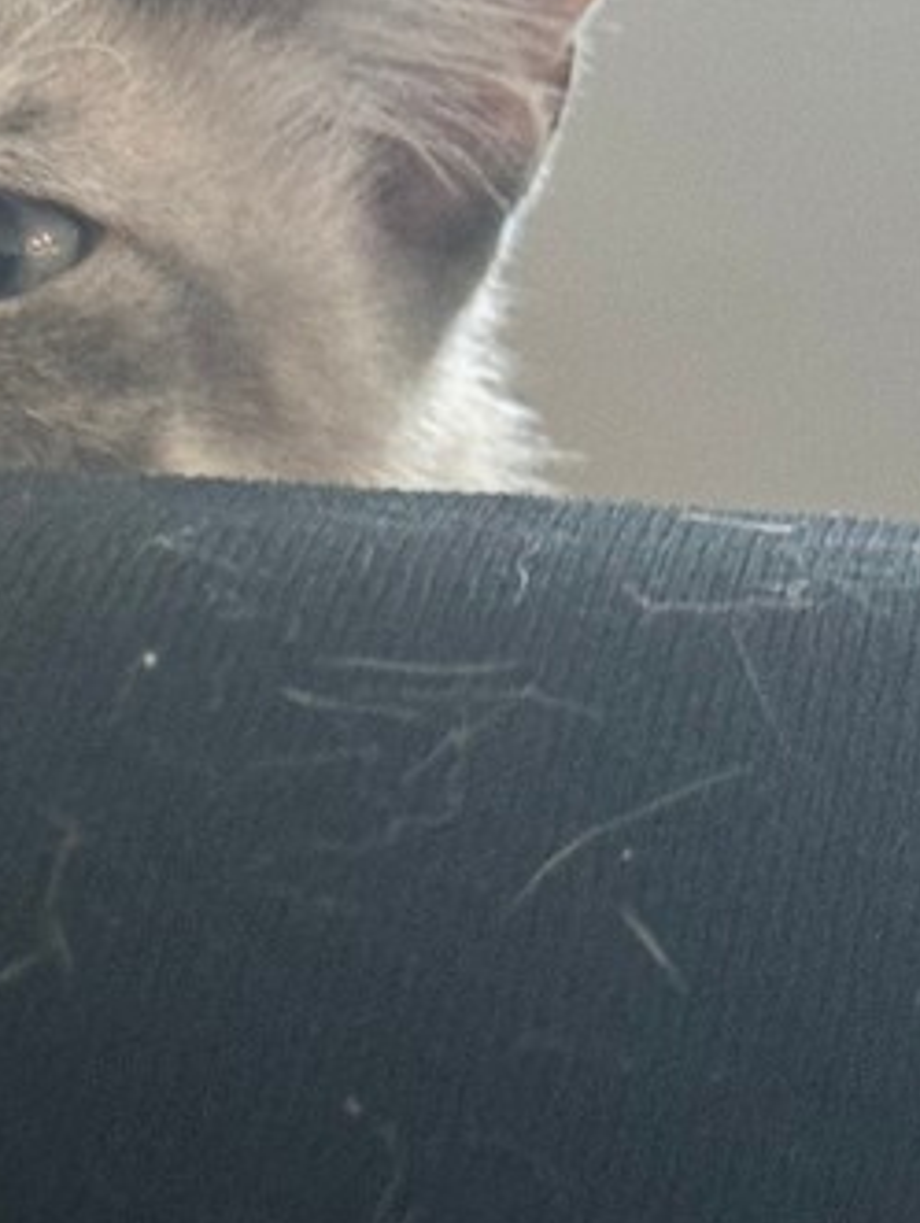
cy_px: -67
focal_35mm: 146
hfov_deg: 10.0
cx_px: -236
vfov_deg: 13.3
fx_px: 5164
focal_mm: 6.76
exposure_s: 1/40
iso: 320
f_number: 1.78
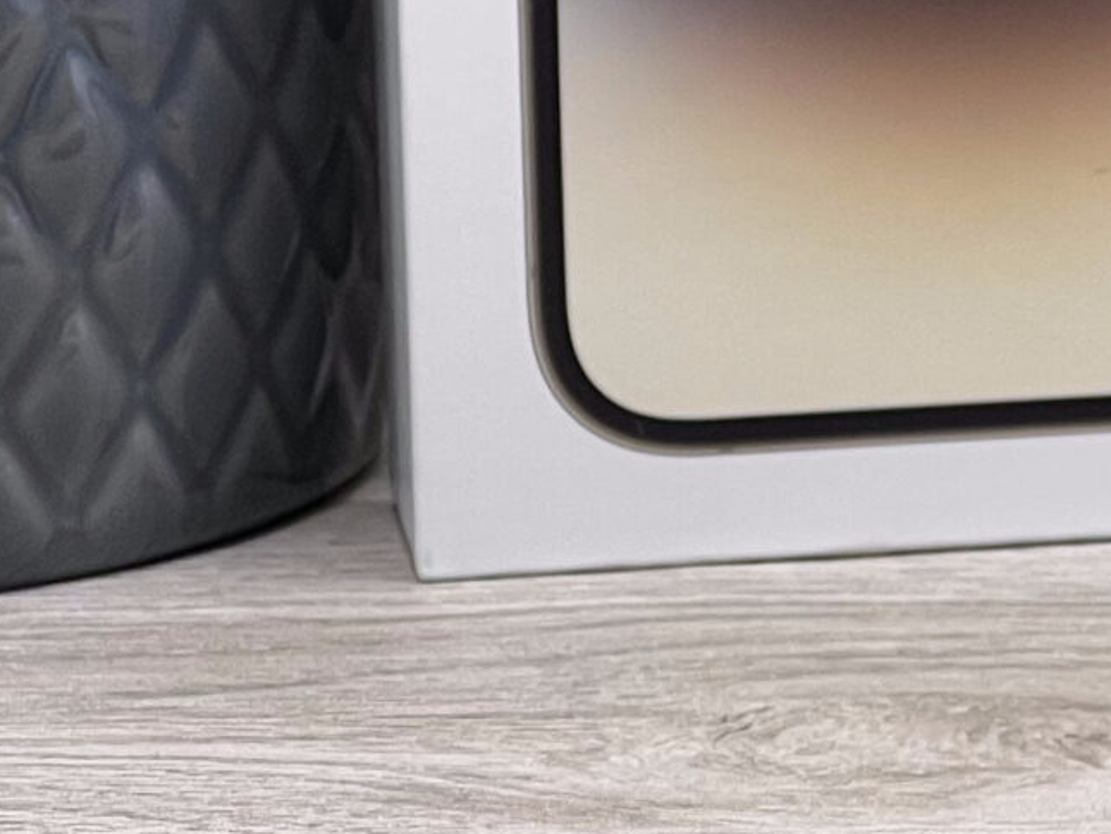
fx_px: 9793
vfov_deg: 4.9
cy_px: -254
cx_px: 1873
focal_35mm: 305
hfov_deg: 6.4
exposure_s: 1/100
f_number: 2.8
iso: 64
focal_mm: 9
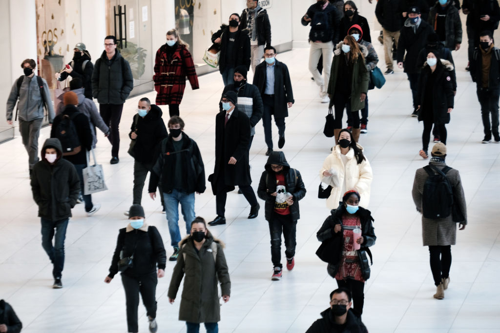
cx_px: 250
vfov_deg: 4.6
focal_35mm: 300
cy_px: 166
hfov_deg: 6.9
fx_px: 4167
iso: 640
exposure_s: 1/60
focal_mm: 200
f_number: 4.8
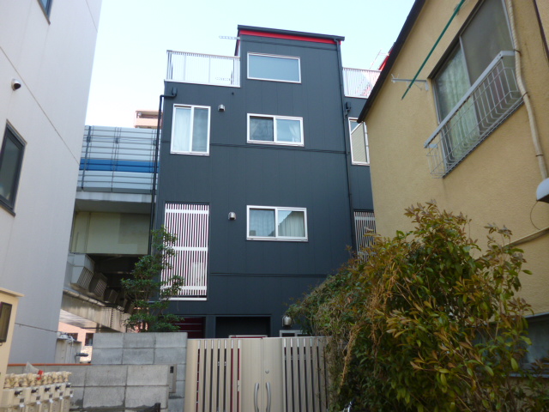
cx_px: 274
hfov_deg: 63.4
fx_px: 444
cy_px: 206
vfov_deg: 49.7
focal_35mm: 28
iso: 100
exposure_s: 1/160
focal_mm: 5
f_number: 3.1
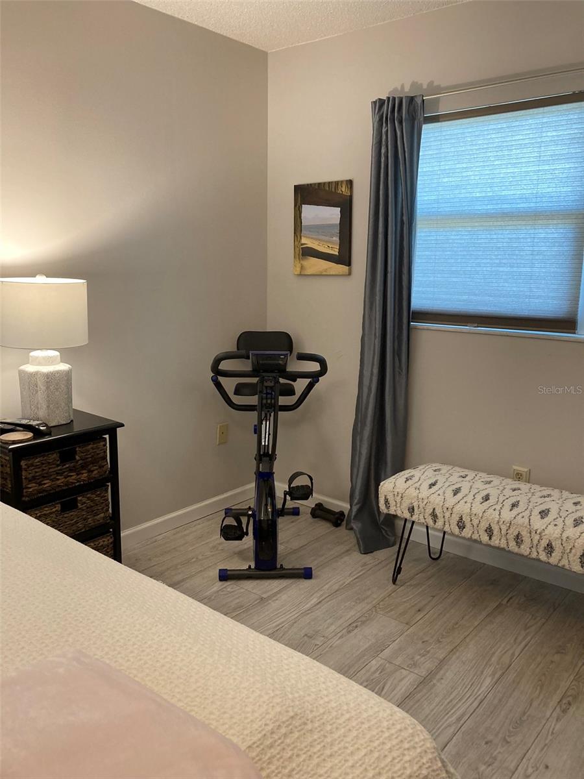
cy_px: 390
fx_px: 630
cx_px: 292
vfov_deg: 63.4
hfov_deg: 49.7
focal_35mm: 28
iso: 125
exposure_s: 1/60
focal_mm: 3.99
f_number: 1.8
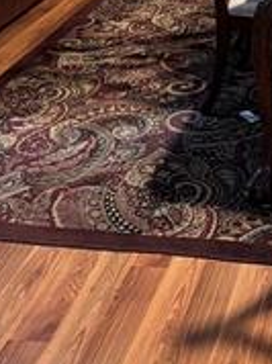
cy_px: -133
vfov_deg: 21.4
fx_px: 851
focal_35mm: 81
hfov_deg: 17.2
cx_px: 337
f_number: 1.78
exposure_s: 1/40
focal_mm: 6.76
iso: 640
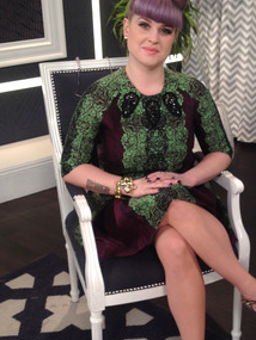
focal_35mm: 59
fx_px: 581
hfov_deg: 24.7
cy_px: 208
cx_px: 171
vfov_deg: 32.6
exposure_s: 1/24
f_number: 2.4
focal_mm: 4.28
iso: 50
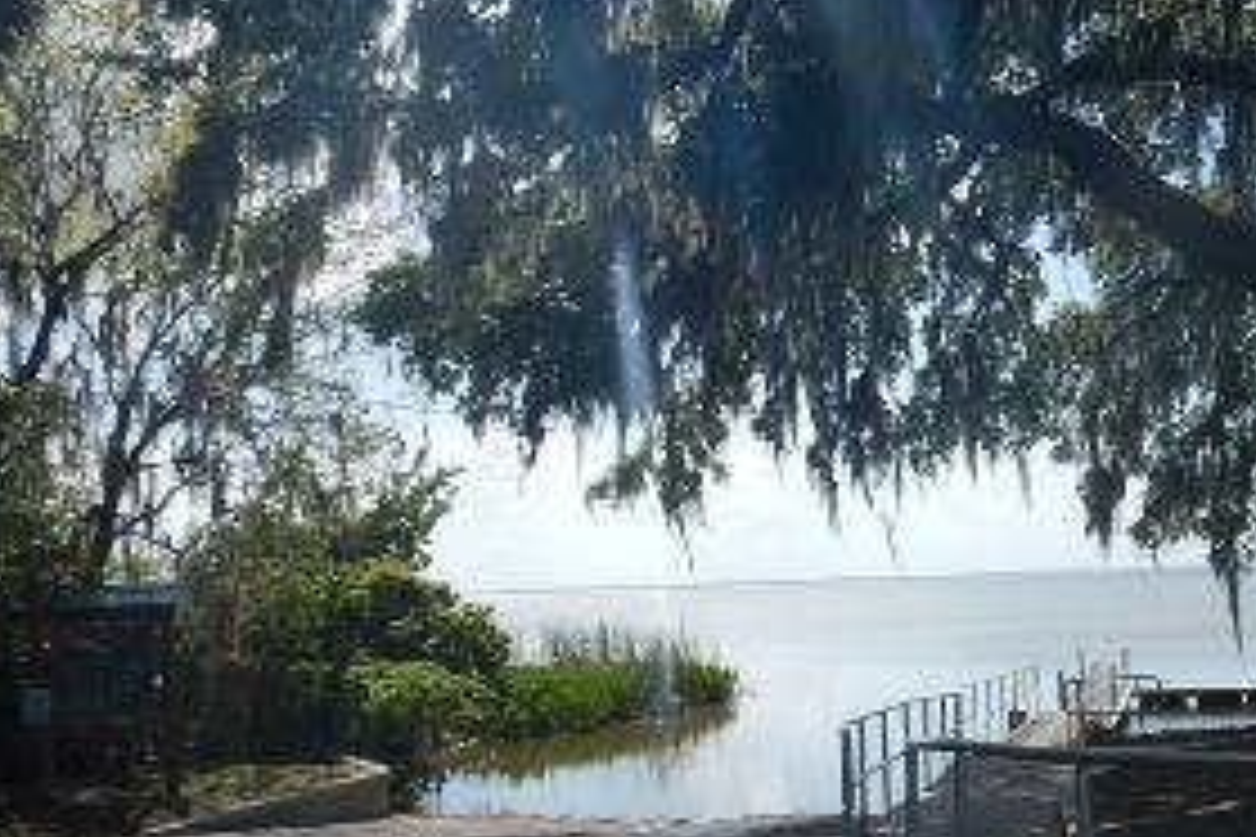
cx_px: 842
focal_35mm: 43
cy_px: 616
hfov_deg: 44.7
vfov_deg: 30.7
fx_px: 1500
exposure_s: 1/1250
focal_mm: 4.3
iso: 125
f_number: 4.1
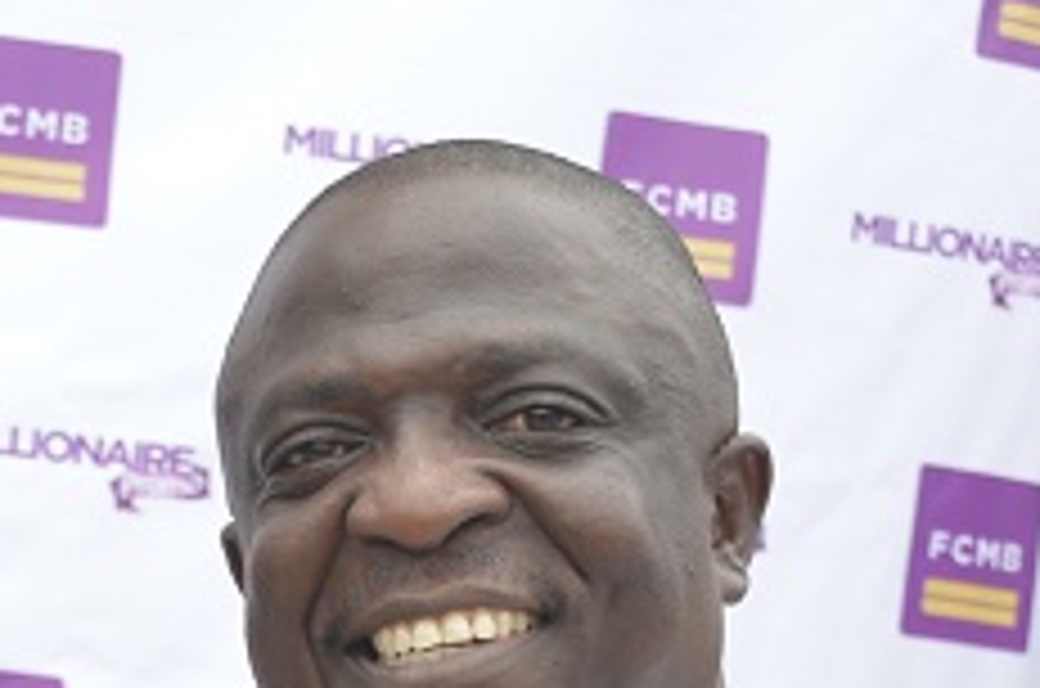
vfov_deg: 7.6
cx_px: -545
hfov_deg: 11.3
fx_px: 5016
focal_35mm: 174
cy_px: 1174
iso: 100
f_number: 7.1
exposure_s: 1/125
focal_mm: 26
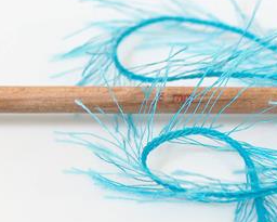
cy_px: 129
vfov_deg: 10.2
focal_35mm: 151
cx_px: 195
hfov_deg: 12.7
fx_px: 1238
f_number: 2.9
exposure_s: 1/29.8
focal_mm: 20.29
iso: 200
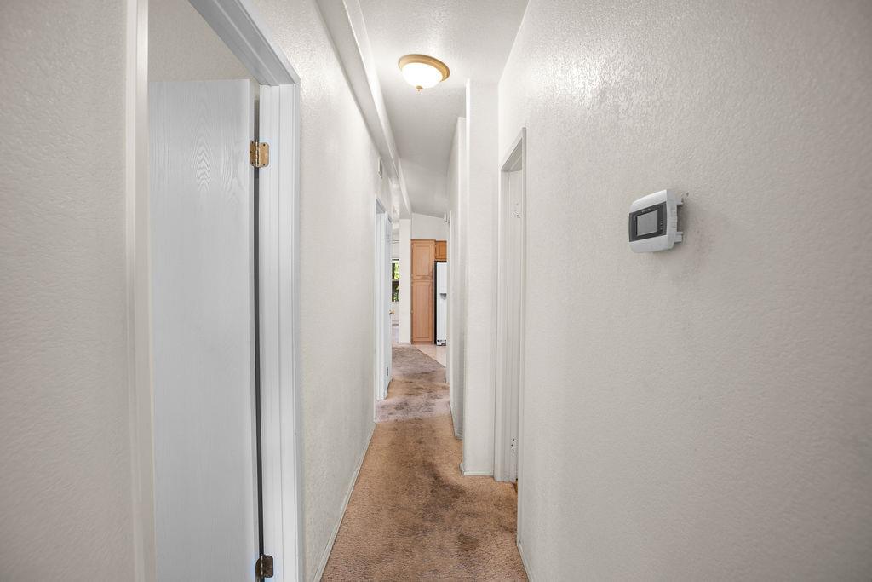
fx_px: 388
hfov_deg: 96.7
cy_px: 291
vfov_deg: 73.8
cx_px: 436
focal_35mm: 16
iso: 320
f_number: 6.3
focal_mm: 16
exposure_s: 1/8
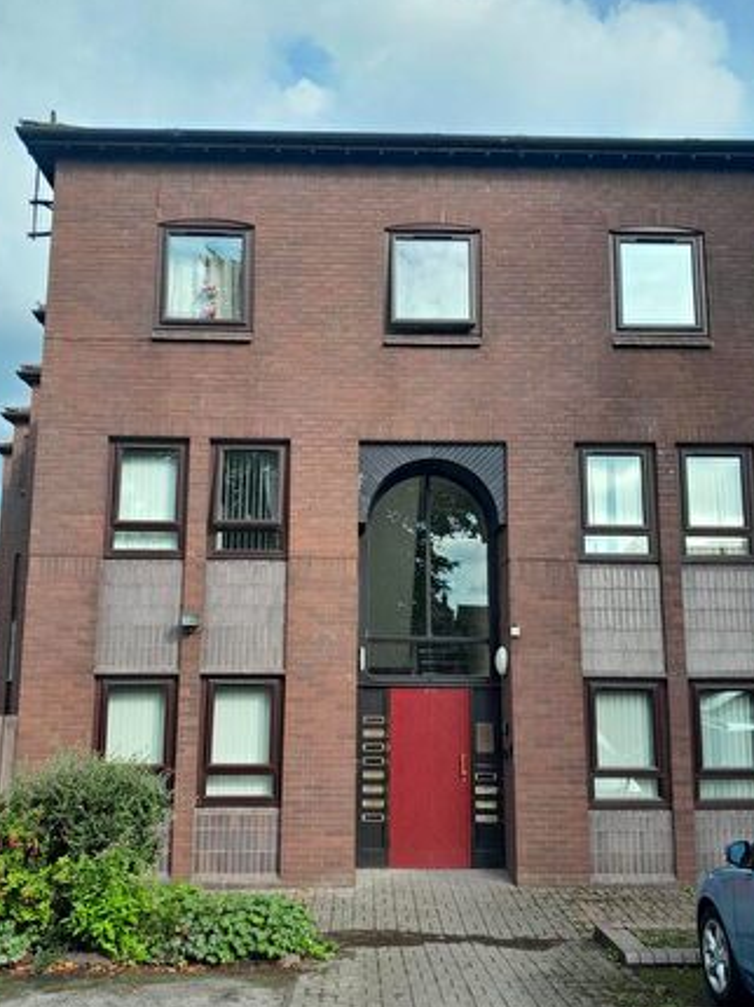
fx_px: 959
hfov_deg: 42.9
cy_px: 526
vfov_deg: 55.4
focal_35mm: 33
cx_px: 389
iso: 40
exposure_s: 1/231
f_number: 1.8
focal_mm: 4
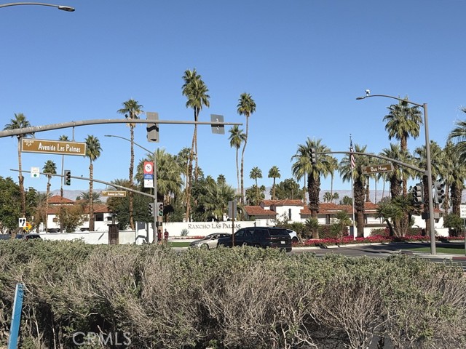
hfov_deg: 39.7
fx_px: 646
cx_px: 233
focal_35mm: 48
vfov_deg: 30.3
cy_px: 174
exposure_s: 1/8772
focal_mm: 6.76
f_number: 1.78
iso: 64
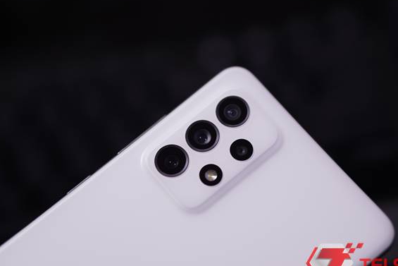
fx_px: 1150
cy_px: 132
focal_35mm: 104
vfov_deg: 13.2
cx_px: 207
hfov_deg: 19.6
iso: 400
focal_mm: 56
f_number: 1.4
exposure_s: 1/200
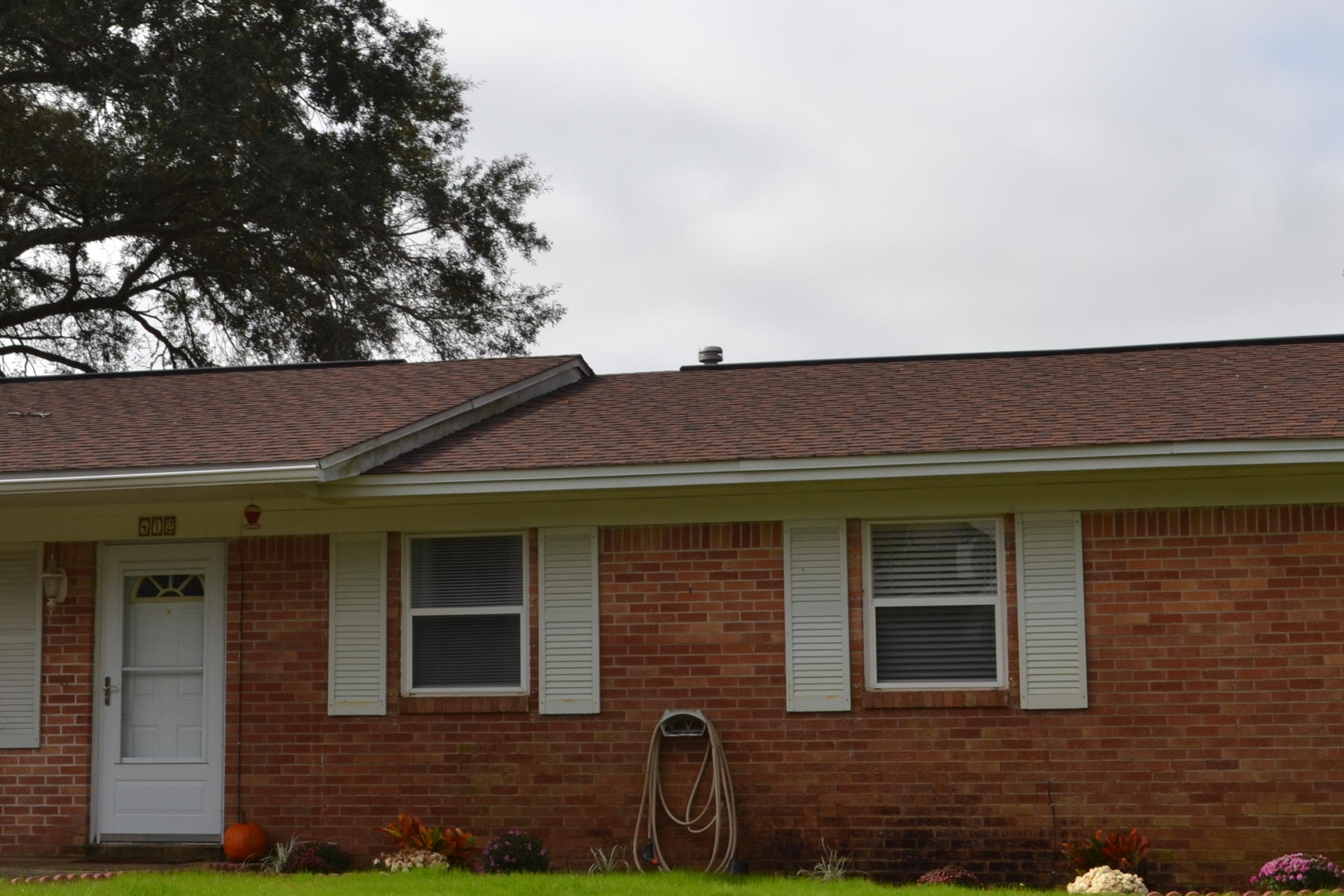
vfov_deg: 17.0
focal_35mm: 80
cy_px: 241
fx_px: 2986
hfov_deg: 25.3
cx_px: 523
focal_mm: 32
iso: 100
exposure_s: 1/200
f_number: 10
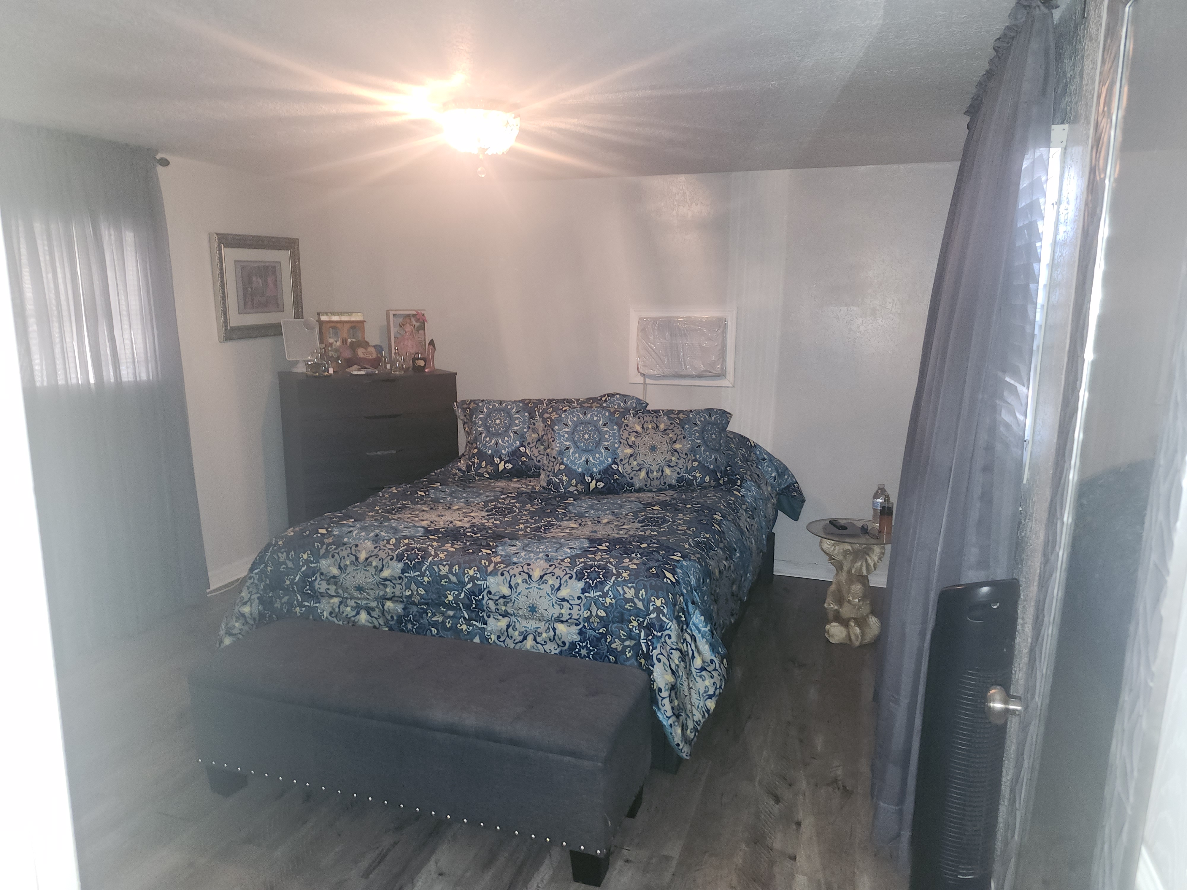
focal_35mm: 23
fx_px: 789
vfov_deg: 58.9
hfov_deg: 73.9
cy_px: 445
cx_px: 594
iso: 160
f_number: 1.8
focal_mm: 5.54
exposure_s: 1/10
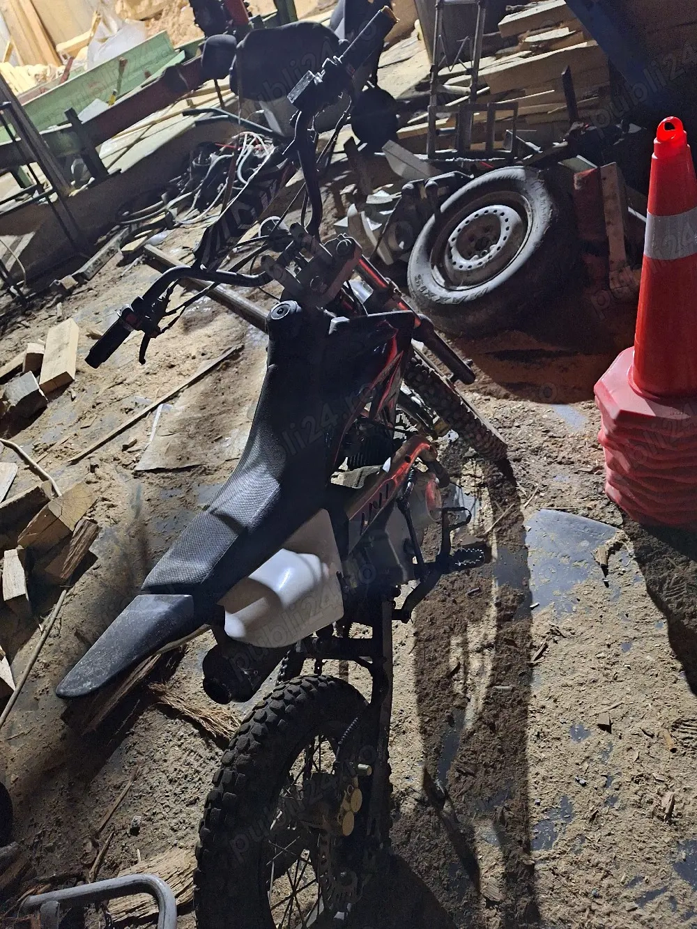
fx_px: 617
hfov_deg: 58.9
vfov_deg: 73.9
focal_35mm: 23
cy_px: 464
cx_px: 348
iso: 1250
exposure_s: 1/14
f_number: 1.8
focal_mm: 5.54
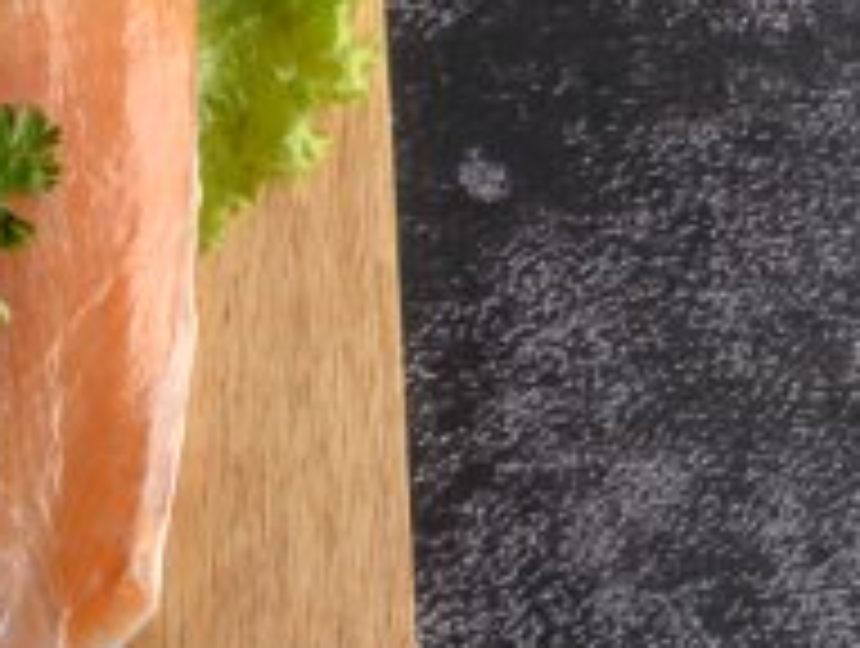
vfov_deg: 6.2
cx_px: -279
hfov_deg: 8.1
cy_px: 180
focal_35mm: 241
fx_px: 5999
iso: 100
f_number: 8
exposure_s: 1/125
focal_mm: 60
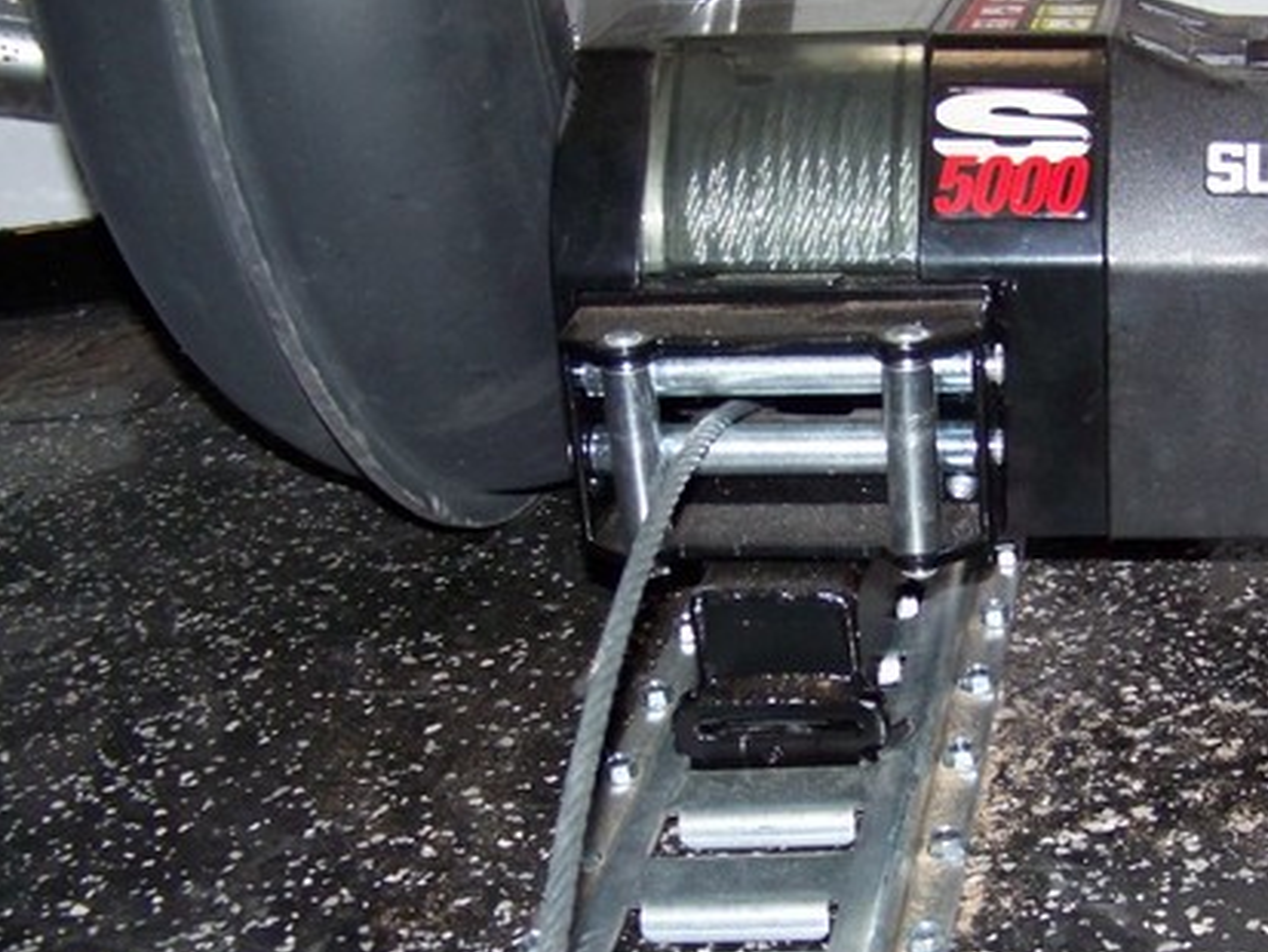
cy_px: 625
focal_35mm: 61
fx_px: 2235
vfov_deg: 23.9
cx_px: 973
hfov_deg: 31.0
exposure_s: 1/30
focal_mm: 5.85
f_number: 2.8
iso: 200
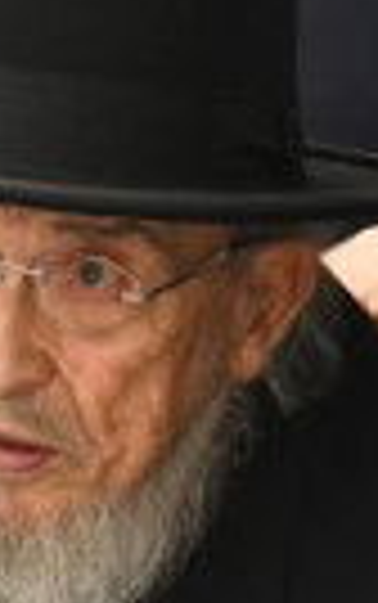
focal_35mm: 246
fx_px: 4046
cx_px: -112
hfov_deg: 5.3
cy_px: 288
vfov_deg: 8.5
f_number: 5.6
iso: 2500
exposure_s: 1/80
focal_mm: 45
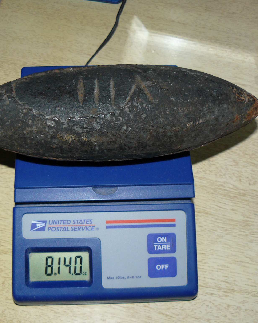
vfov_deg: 39.5
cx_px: 117
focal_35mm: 47
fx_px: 449
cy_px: 161
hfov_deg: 32.1
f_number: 2.8
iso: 100
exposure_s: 1/25
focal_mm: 6
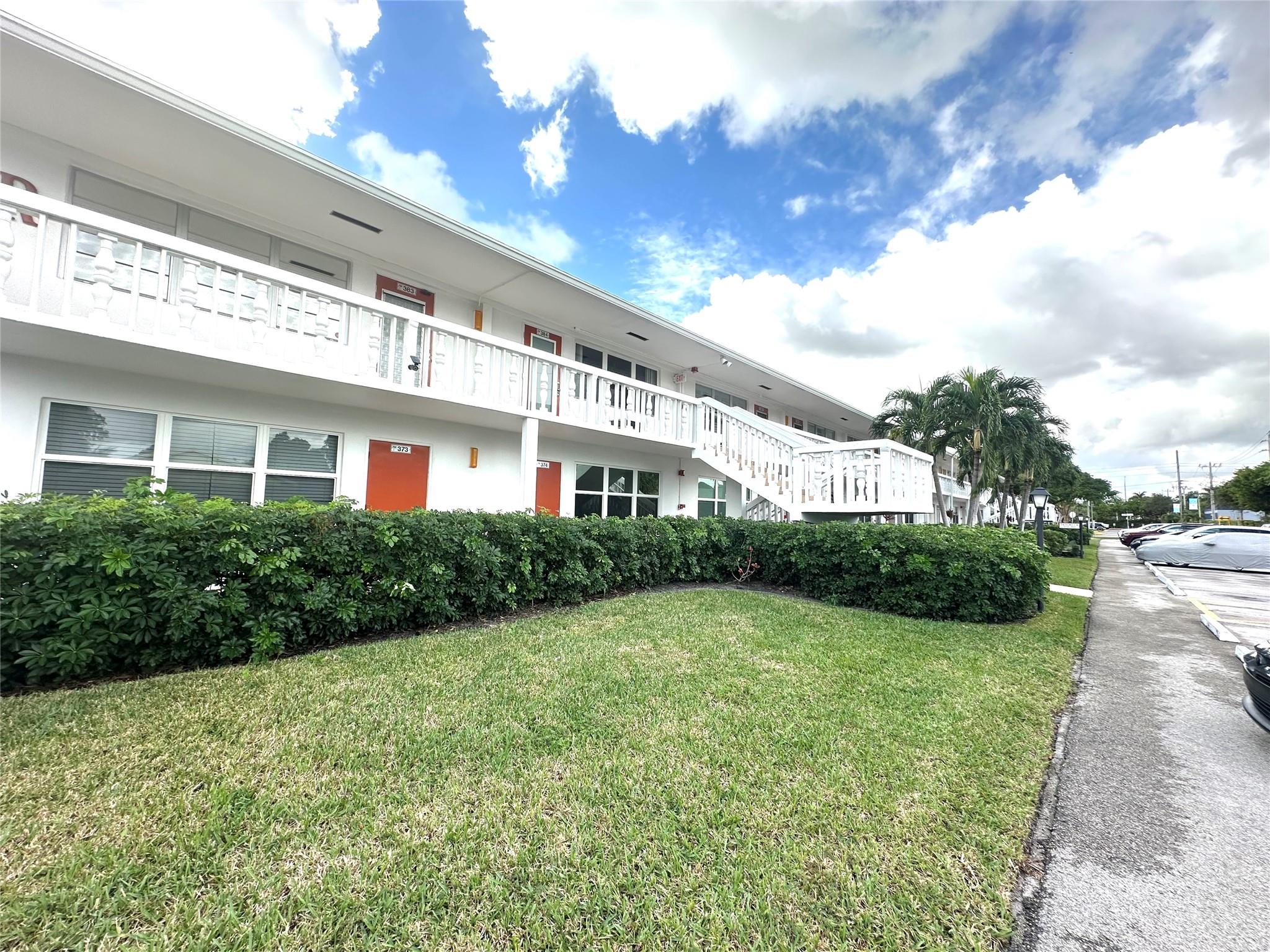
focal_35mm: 14
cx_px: 635
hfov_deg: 102.1
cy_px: 476
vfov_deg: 85.7
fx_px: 514
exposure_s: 1/882
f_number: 2.2
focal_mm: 2.22
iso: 40
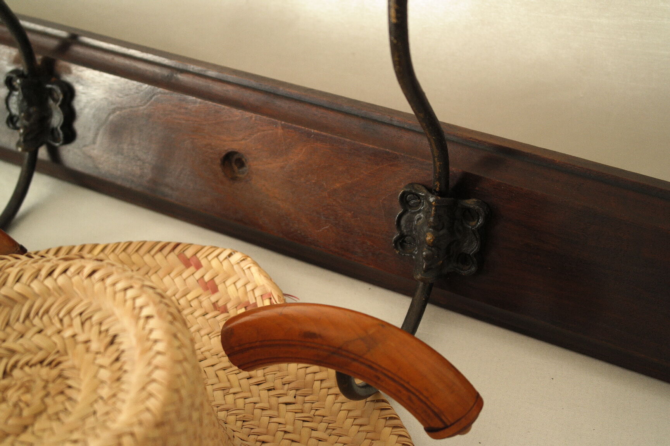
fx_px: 1079
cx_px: 335
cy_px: 223
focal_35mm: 58
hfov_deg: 34.5
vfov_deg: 23.4
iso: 400
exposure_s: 1/30
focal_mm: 38
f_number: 5.6
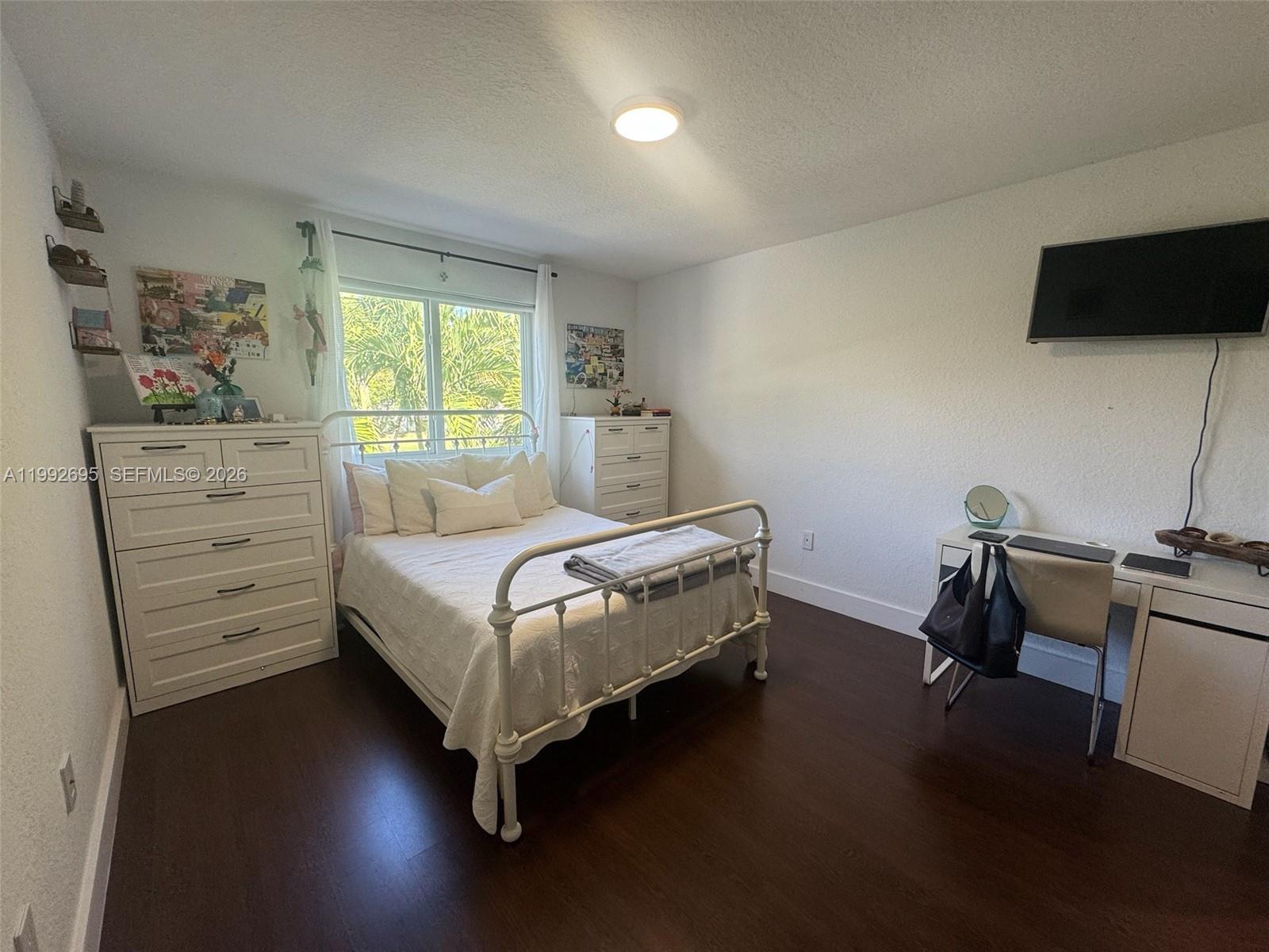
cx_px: 634
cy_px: 476
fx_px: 513
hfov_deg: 102.1
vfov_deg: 85.7
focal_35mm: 14
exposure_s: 1/99
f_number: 2.2
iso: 160
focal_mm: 2.22
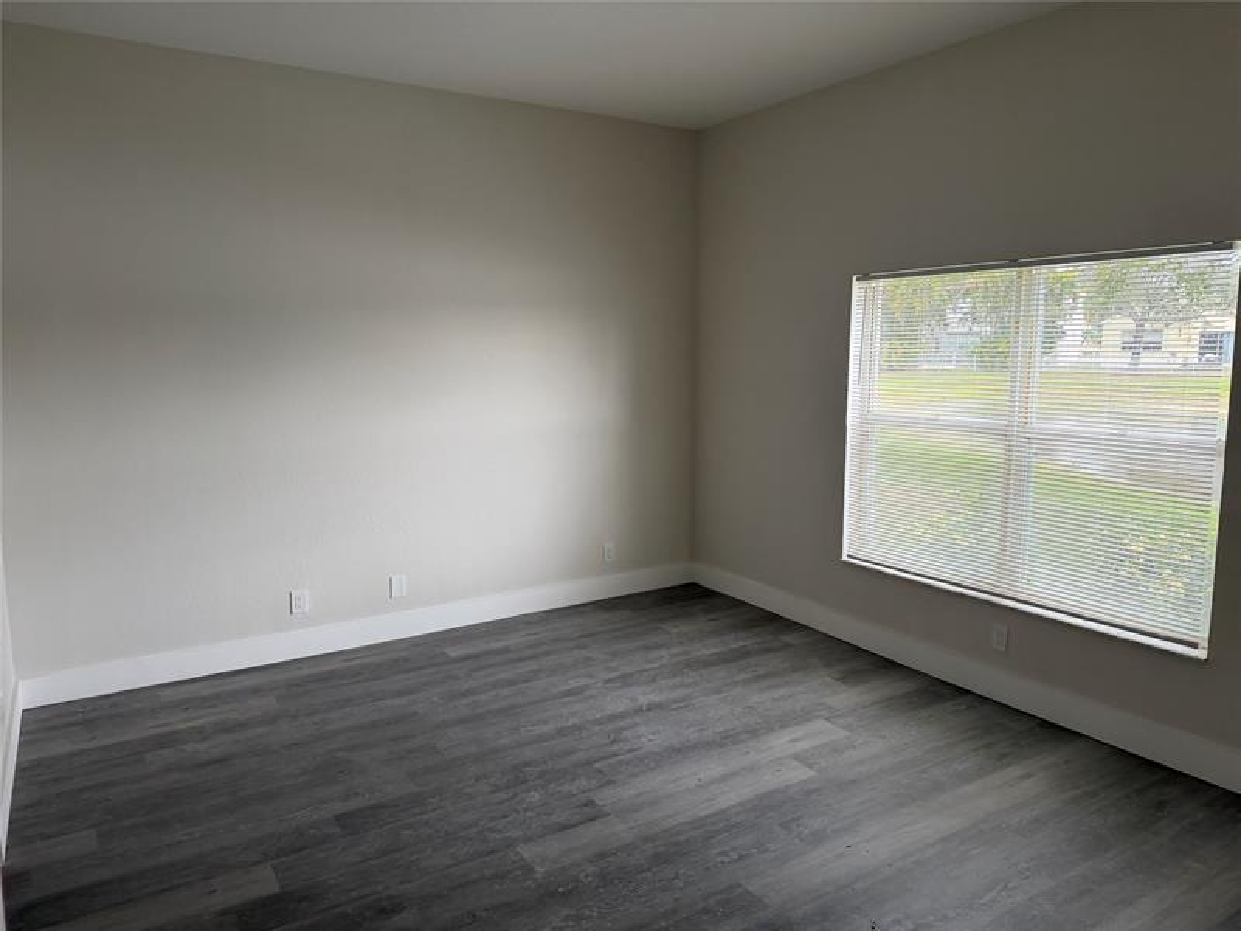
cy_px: 466
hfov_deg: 71.6
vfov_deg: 56.8
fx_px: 860
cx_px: 620
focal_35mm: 24
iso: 200
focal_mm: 6.76
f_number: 1.78
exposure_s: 1/60
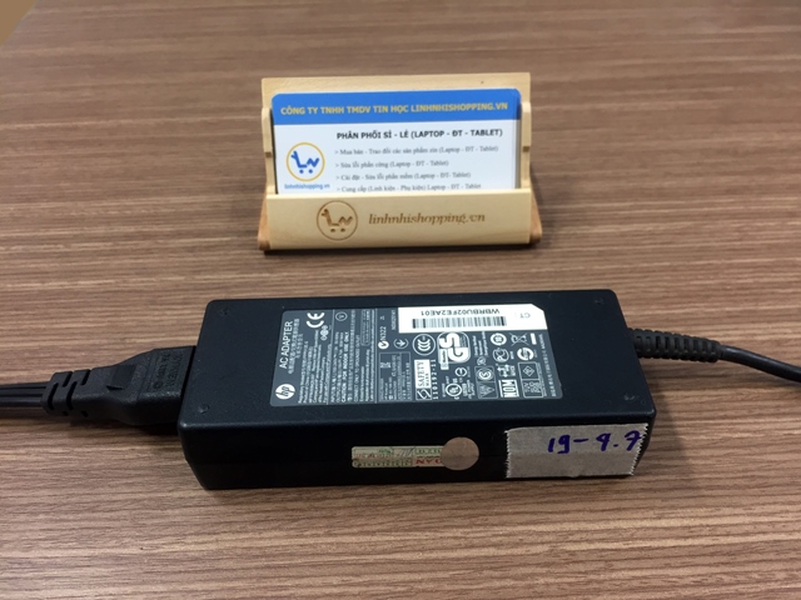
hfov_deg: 61.7
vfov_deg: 48.2
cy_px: 300
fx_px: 671
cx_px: 400
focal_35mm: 29
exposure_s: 1/33
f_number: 2.2
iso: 80
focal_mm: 4.15
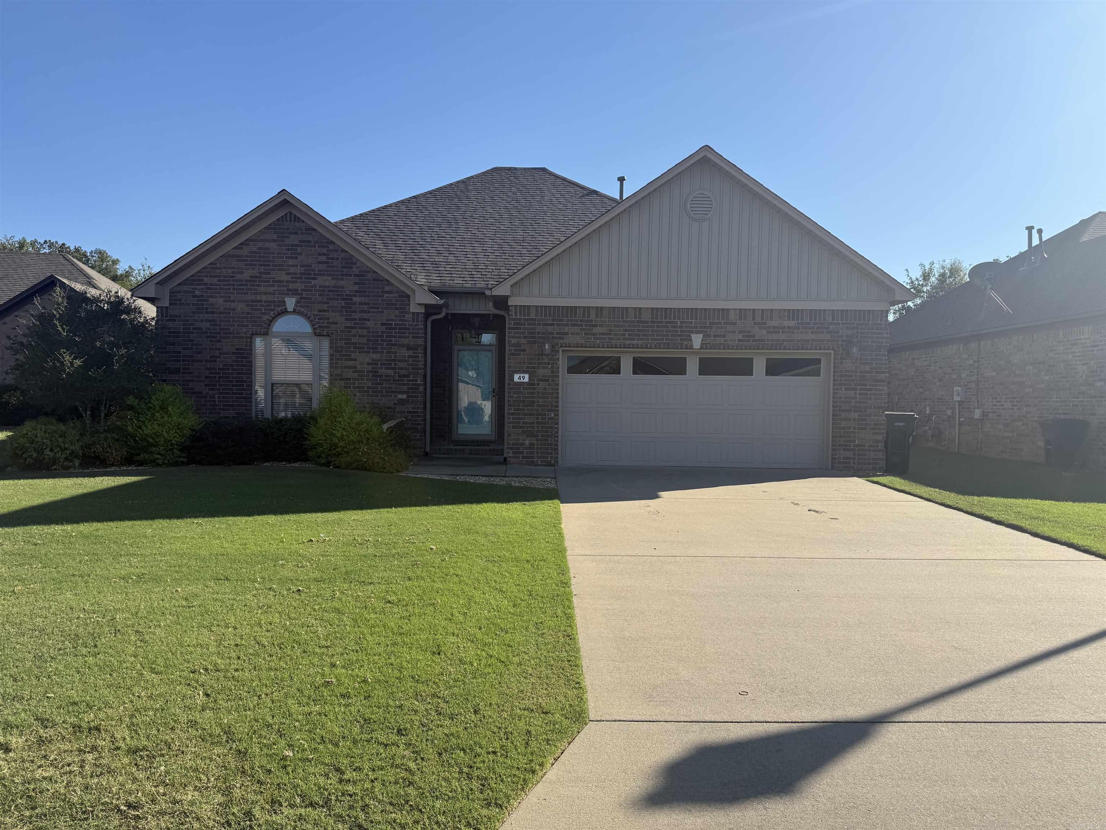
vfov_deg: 56.8
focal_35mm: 24
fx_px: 767
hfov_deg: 71.6
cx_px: 553
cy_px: 415
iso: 80
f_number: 1.78
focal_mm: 6.76
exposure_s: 1/3759
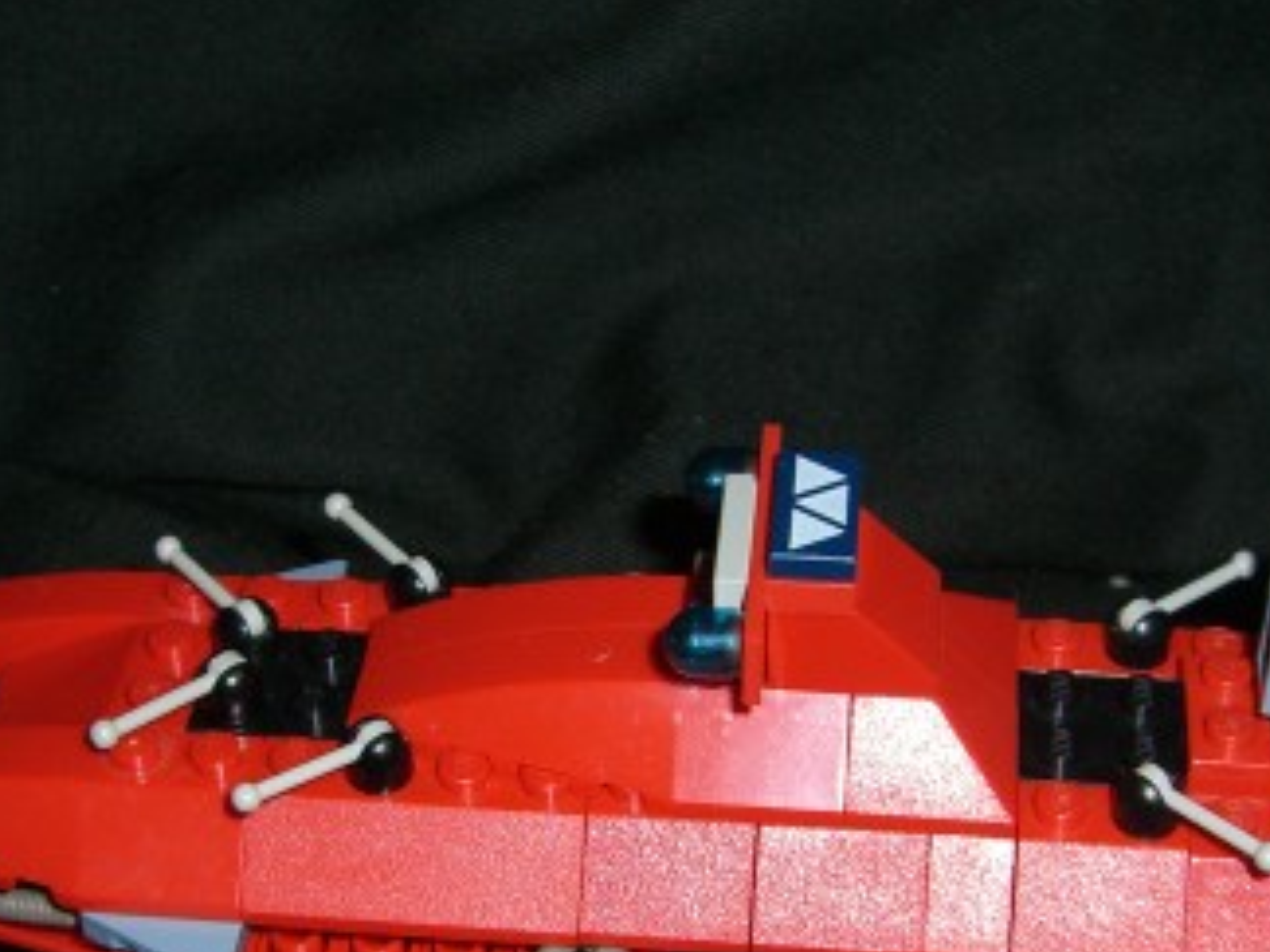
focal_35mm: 75
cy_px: 725
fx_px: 2752
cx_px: 764
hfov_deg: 25.9
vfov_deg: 19.5
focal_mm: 6.2
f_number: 2.7
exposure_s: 1/60
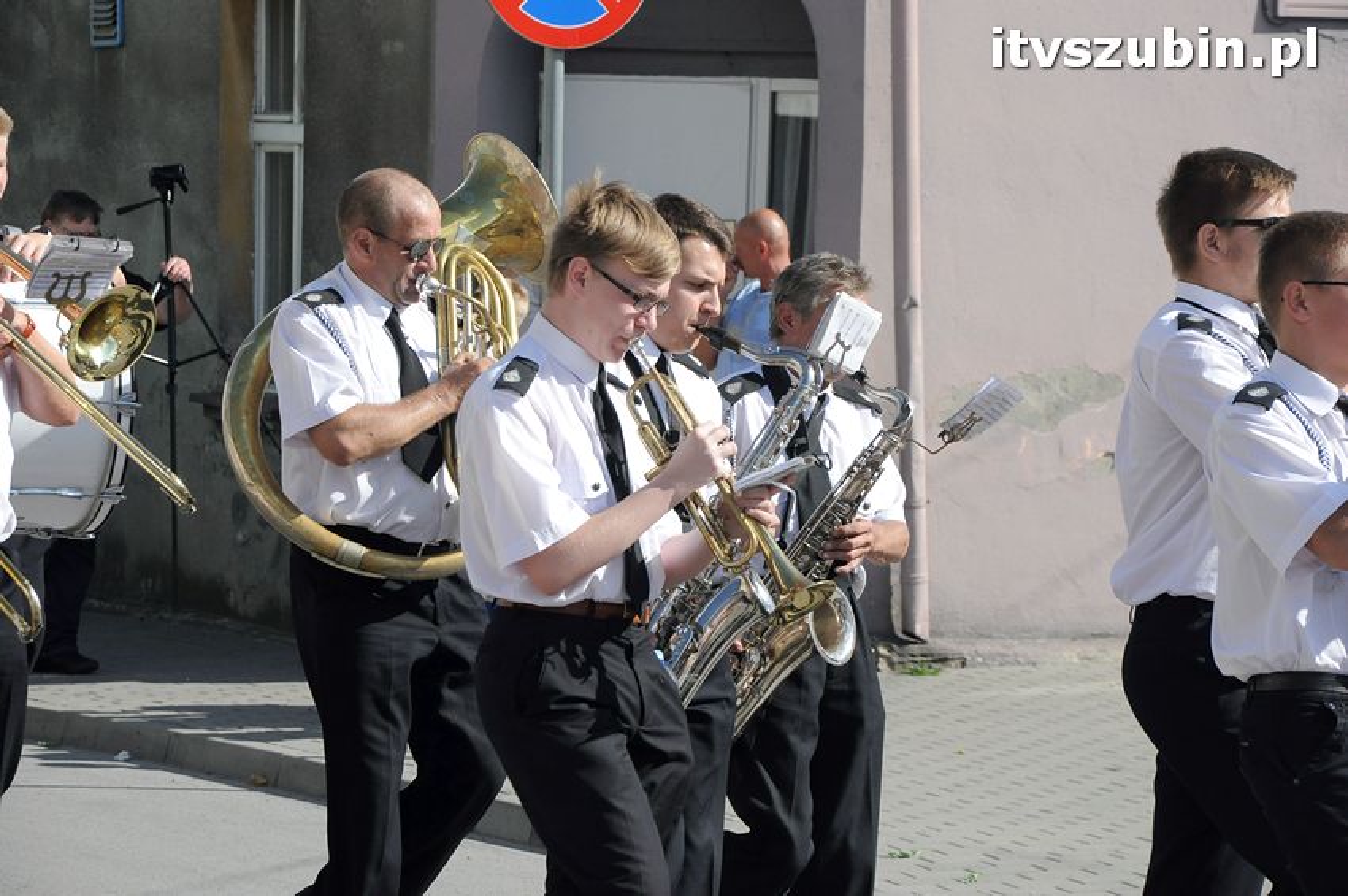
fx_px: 5892
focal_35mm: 158
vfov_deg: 8.7
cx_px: 674
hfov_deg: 13.1
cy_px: 448
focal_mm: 105
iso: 800
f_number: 10
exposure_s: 1/1600
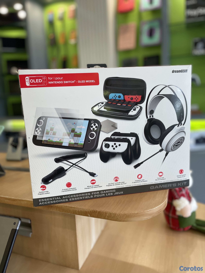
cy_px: 136
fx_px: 205
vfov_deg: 67.3
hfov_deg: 53.1
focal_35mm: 26
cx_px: 102
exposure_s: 1/120
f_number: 1.6
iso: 100
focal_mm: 4.2
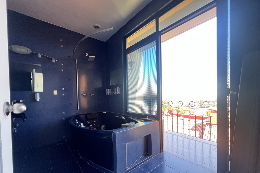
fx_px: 101
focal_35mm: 14
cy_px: 100
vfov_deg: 80.6
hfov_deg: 104.2
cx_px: 128
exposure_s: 1/99
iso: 200
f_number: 1.8
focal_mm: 1.57
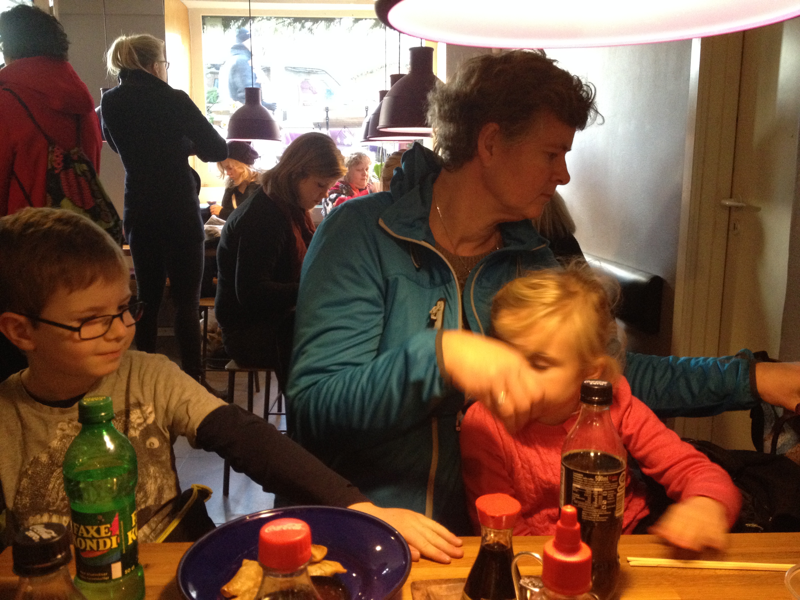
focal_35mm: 35
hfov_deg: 52.6
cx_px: 400
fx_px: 809
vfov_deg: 40.7
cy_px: 300
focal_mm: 4.28
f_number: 2.4
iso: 320
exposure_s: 1/20
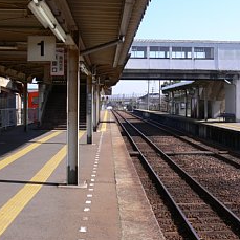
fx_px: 424
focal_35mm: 54
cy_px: 100
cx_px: 133
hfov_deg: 31.6
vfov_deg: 31.6
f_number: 5.6
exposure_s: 1/200
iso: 80
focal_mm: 7.4
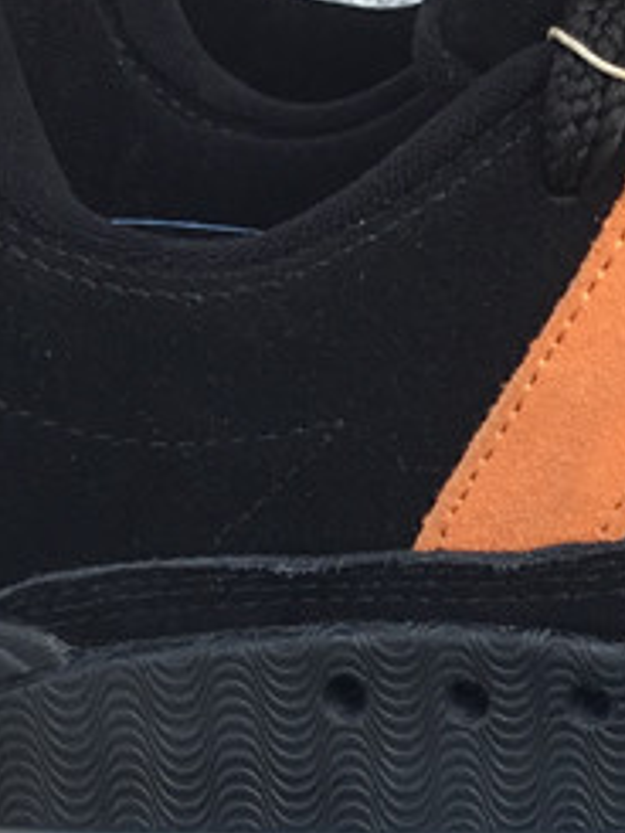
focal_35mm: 114
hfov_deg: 12.6
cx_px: 812
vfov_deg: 17.1
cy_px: 692
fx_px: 2742
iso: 25
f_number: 2.4
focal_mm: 3.3
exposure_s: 1/119
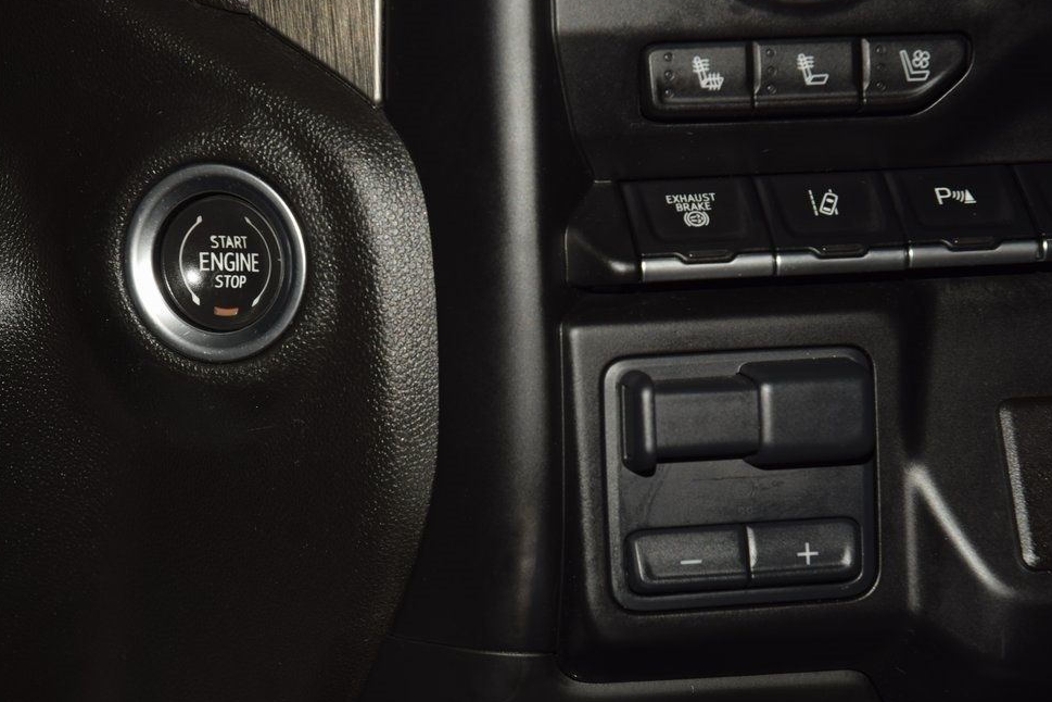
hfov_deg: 18.4
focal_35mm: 111
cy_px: 355
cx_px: 508
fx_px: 3243
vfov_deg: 12.3
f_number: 8
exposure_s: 1/125
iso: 100
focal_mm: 70
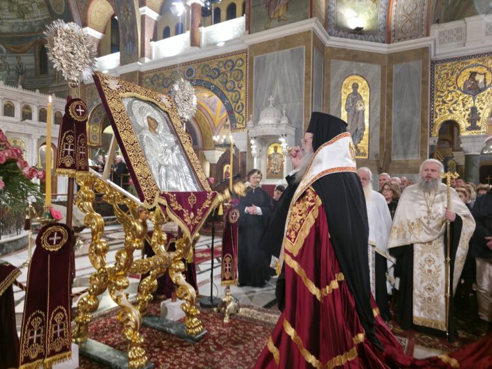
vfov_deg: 58.9
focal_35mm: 23
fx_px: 327
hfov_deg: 73.9
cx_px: 246
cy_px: 184
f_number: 1.7
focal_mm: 6.3
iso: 160
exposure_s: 1/50
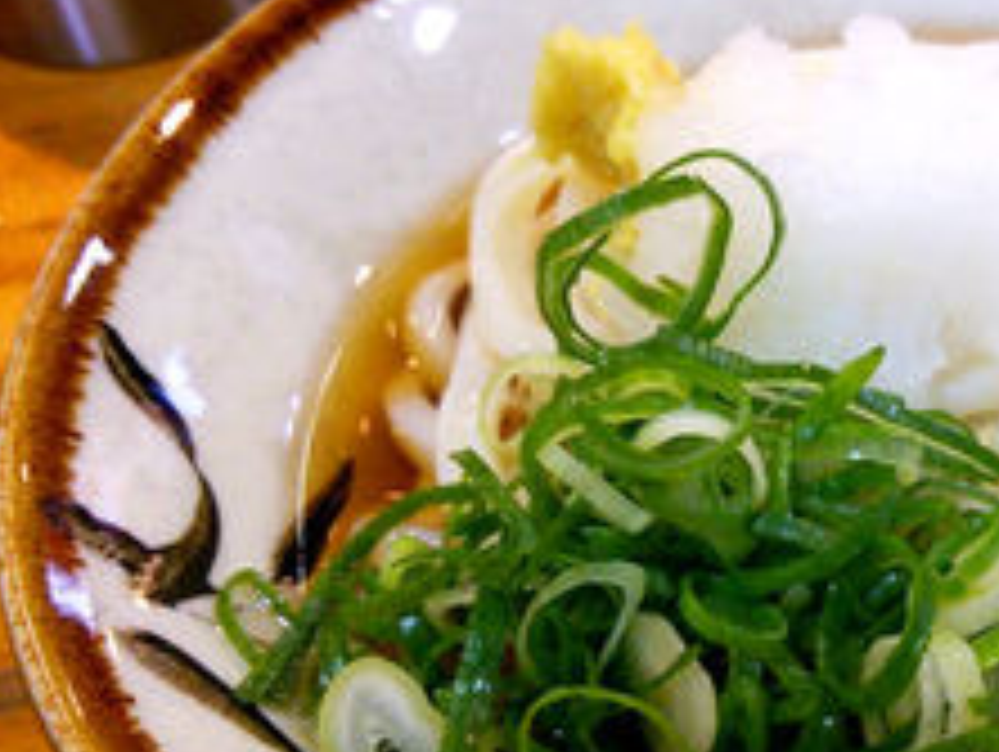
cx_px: 896
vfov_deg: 26.8
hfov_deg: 33.7
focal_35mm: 54
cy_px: 545
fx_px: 1560
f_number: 1.94
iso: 125
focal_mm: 4.06
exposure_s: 1/30
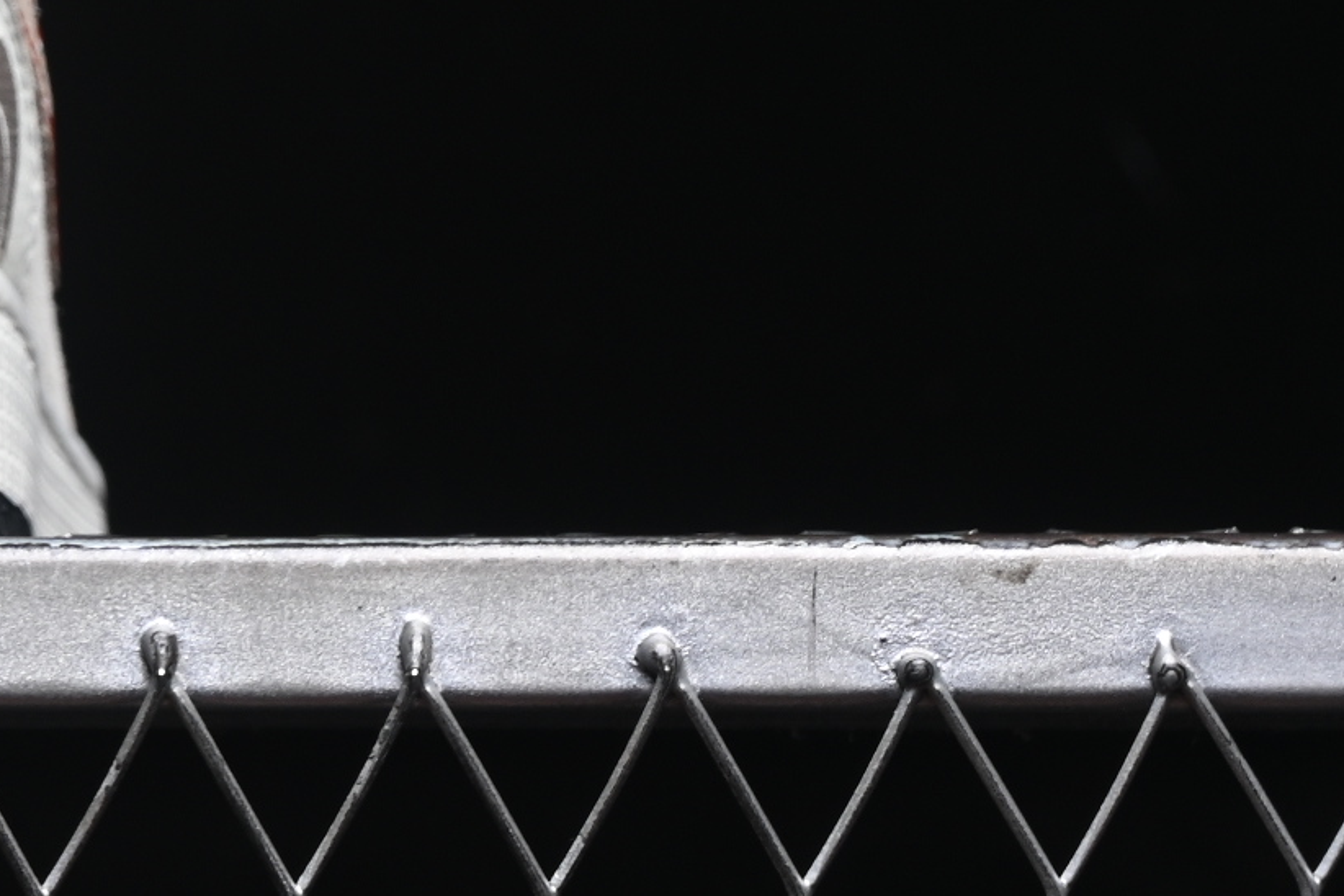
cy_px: -420
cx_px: -860
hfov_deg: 7.9
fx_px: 9482
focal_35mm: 254
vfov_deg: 5.4
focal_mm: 50
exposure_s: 1/50
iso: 160
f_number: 6.3
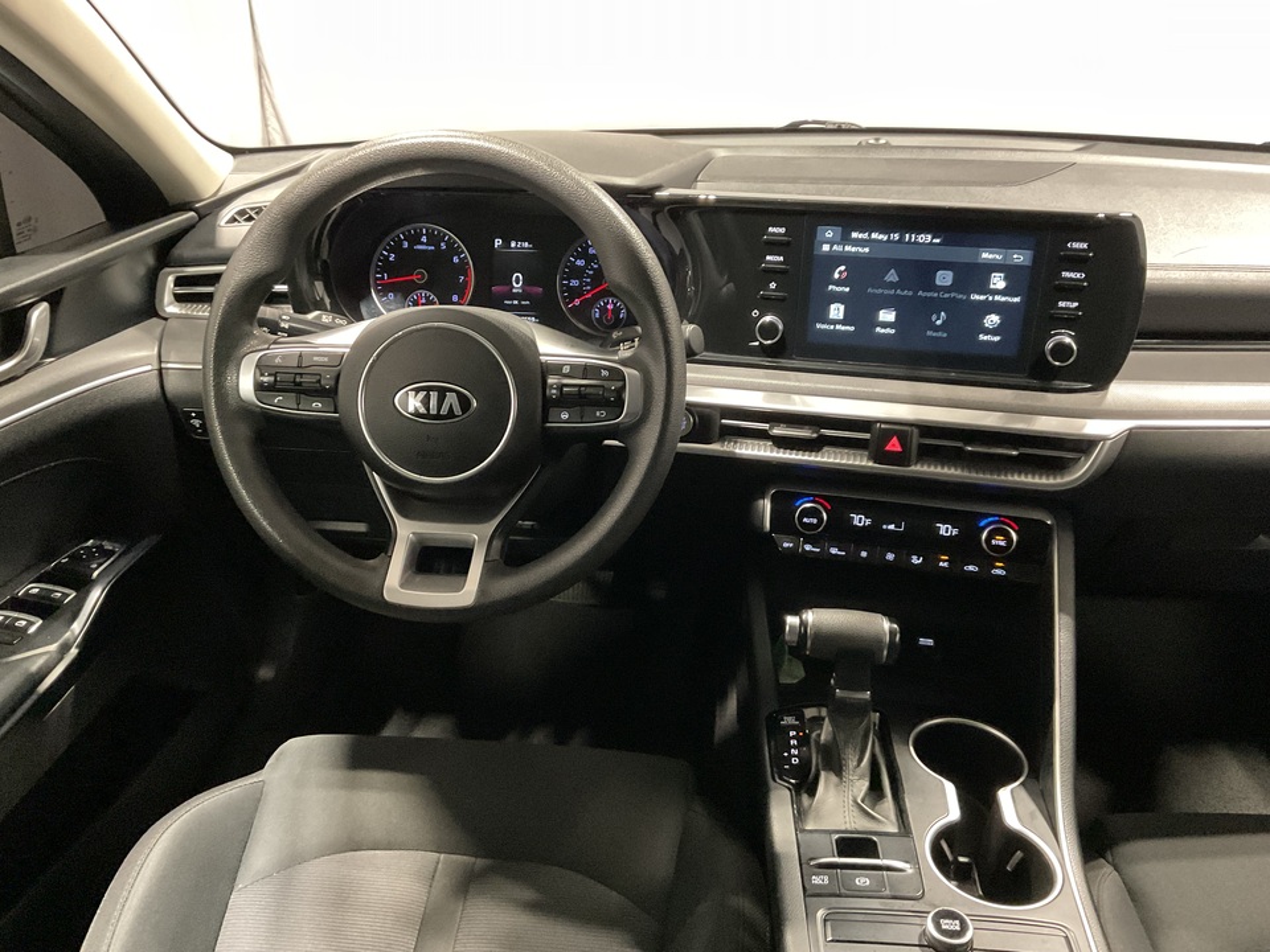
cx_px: 635
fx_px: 1064
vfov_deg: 48.2
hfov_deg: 61.7
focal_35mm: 29
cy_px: 476
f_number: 1.8
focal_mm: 3
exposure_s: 1/25
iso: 400
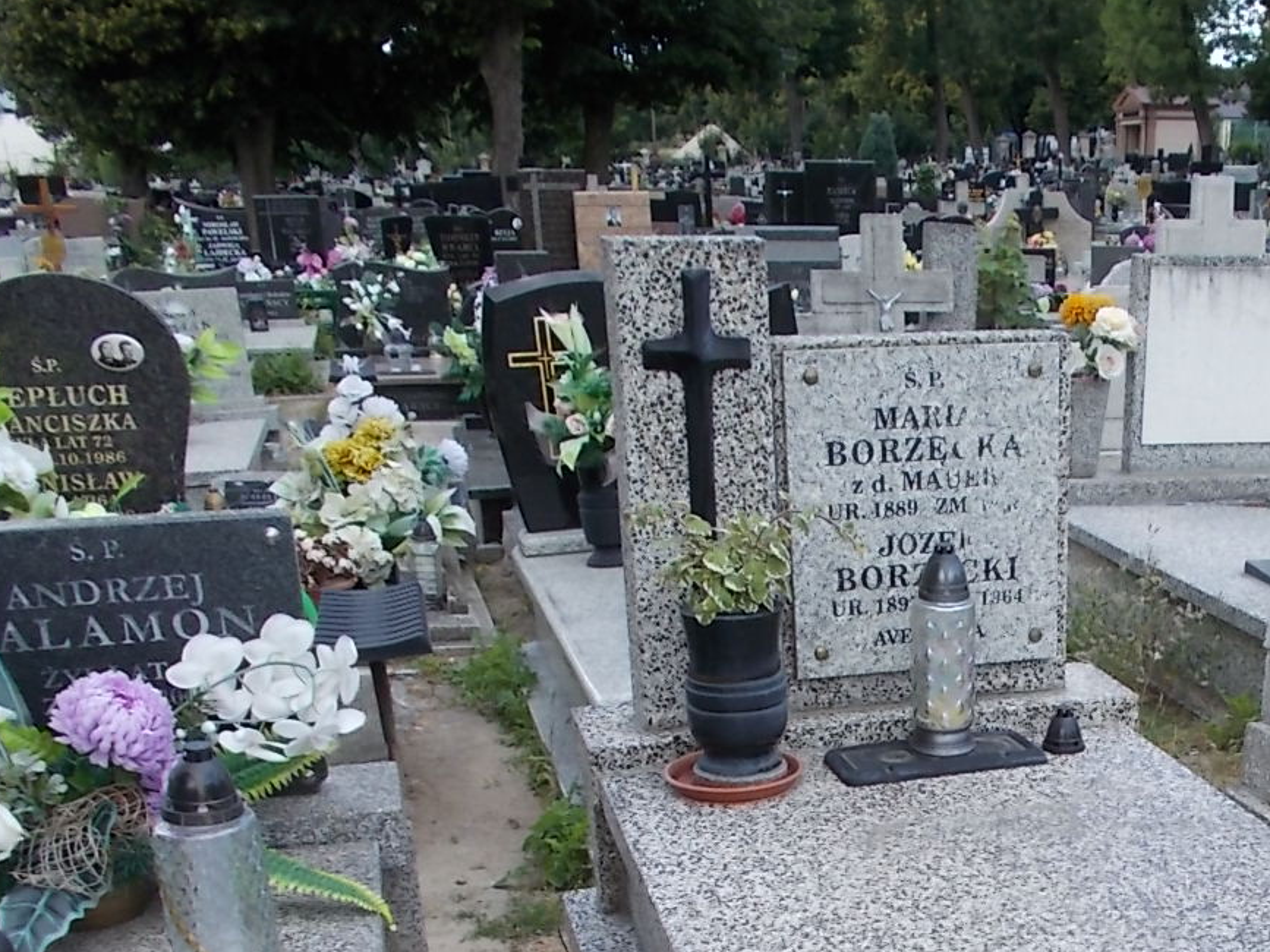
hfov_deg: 38.2
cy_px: 874
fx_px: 1761
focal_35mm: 48
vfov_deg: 28.9
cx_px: 1014
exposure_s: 1/320
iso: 80
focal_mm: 4.6
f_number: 3.2
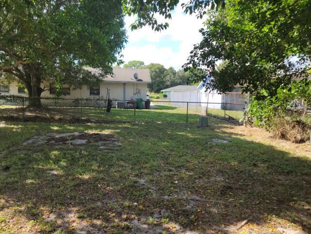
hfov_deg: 58.2
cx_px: 136
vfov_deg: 45.4
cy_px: 131
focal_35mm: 31
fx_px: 279
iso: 20
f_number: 1.8
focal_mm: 7
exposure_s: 1/393
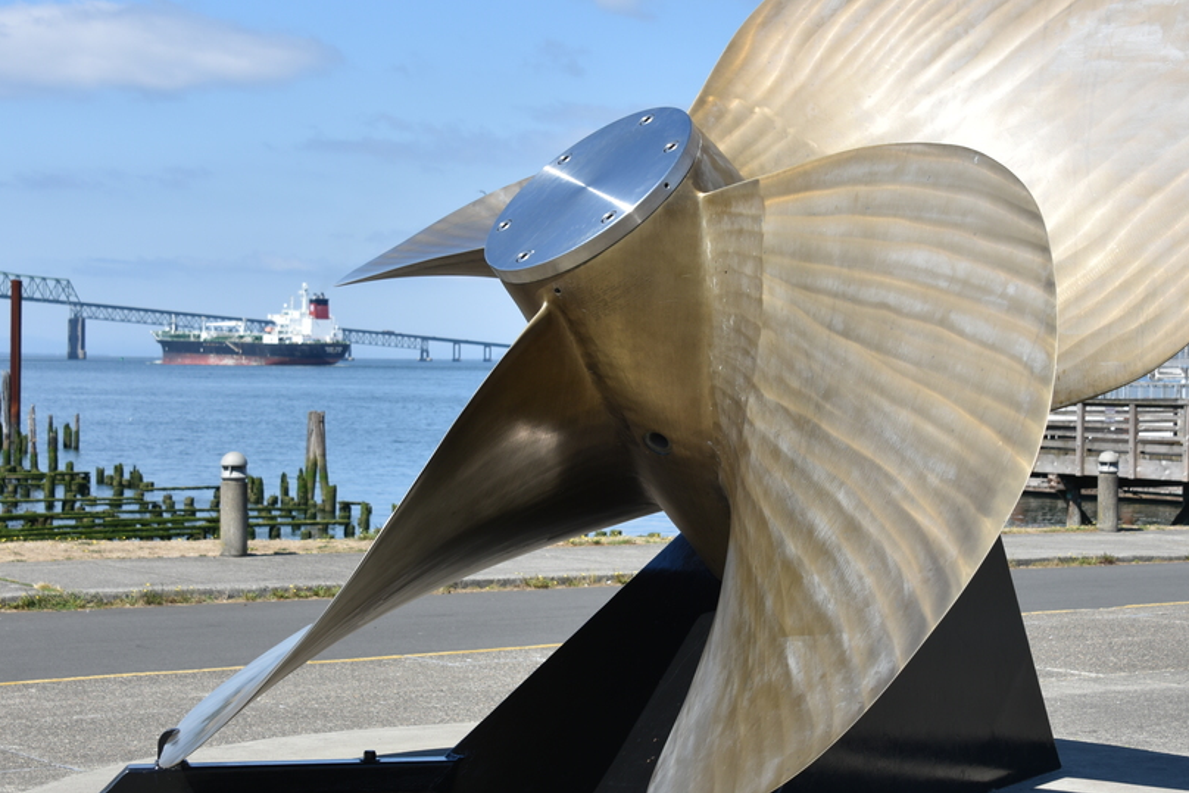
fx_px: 2510
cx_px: 734
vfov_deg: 18.0
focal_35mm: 76
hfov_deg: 26.6
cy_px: 428
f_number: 9
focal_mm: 48
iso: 100
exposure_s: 1/320
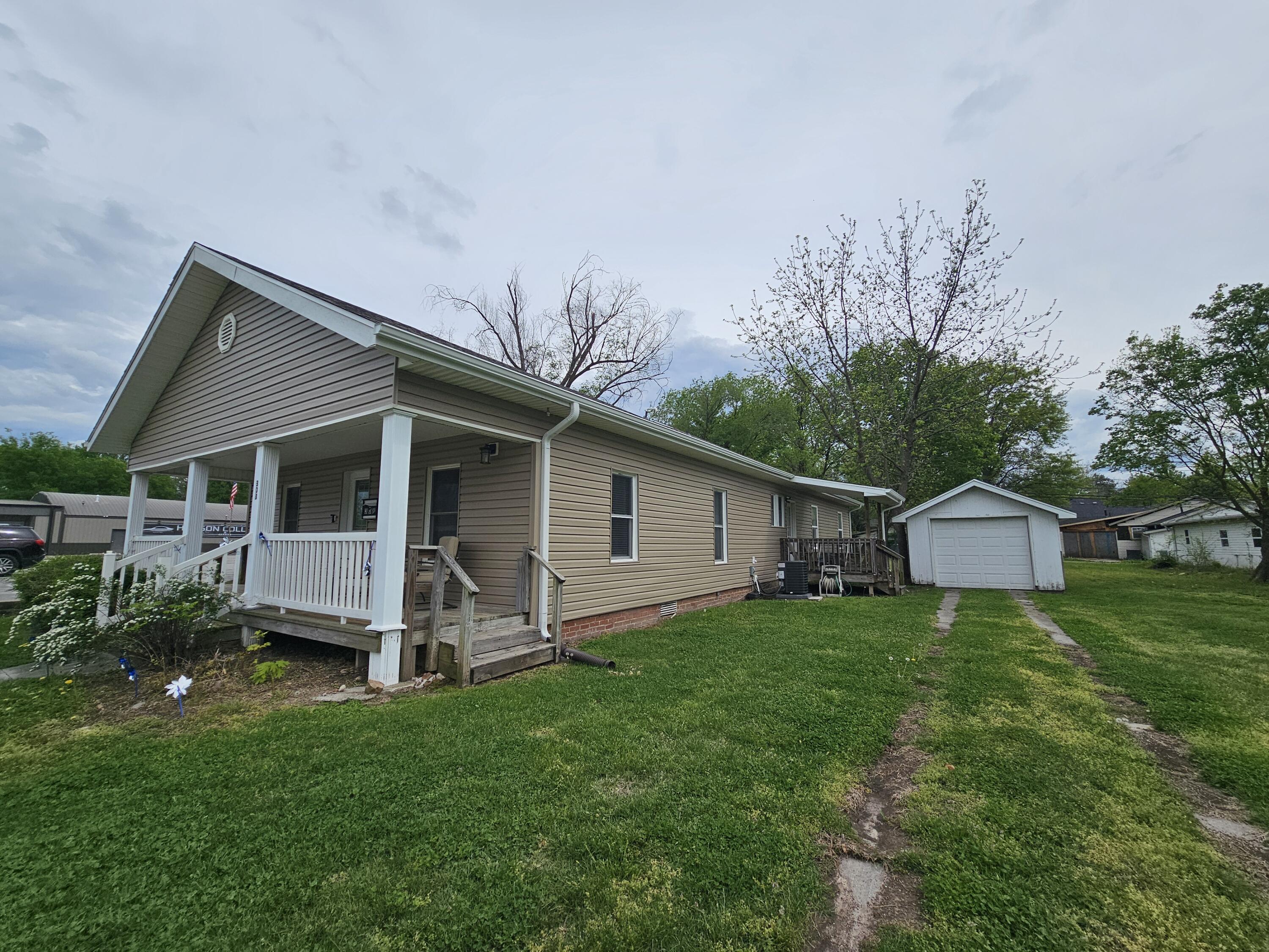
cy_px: 476
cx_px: 634
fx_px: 477
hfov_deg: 106.2
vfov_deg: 89.9
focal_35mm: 13
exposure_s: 1/3589
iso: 50
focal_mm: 2.2
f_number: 2.2
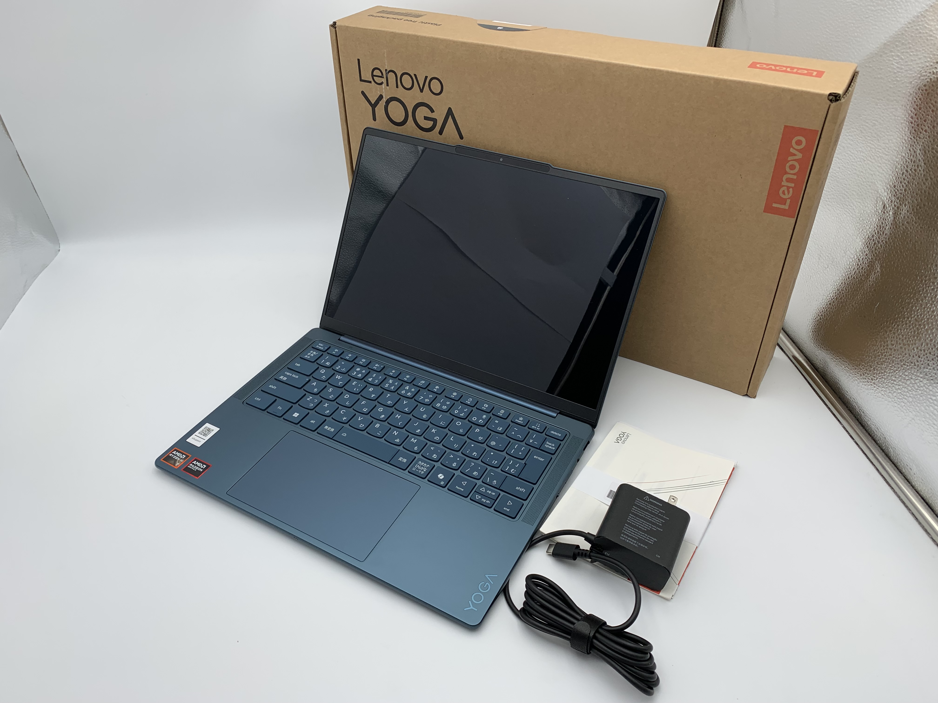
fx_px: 705
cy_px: 352
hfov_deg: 67.3
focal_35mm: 26
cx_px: 469
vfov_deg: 53.1
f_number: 1.8
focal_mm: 4.25
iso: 25
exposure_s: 1/381
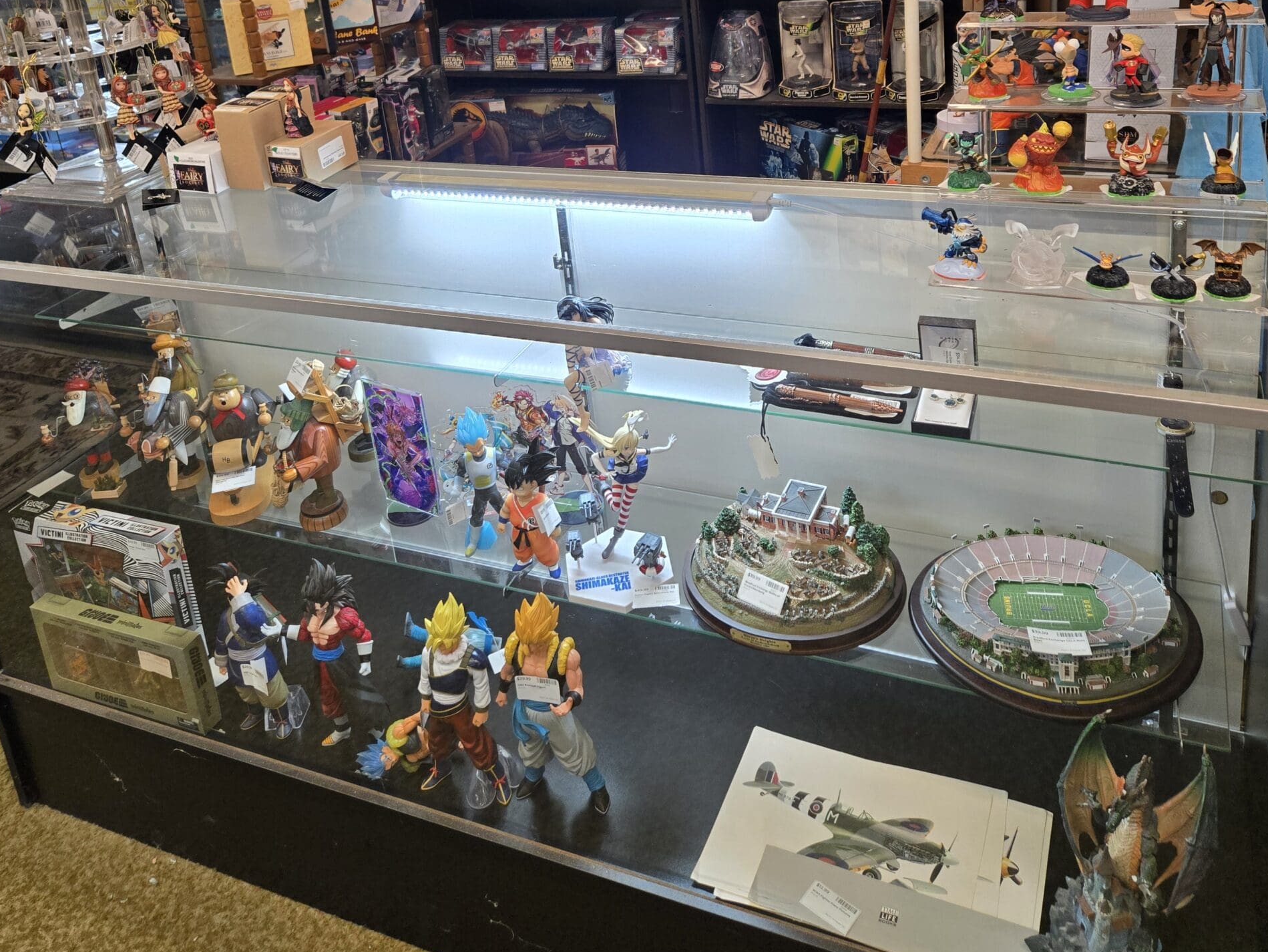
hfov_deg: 58.3
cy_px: 122
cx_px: 636
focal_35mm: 31
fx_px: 1136
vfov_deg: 42.3
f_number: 1.8
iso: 100
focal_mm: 5.4
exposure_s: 1/120
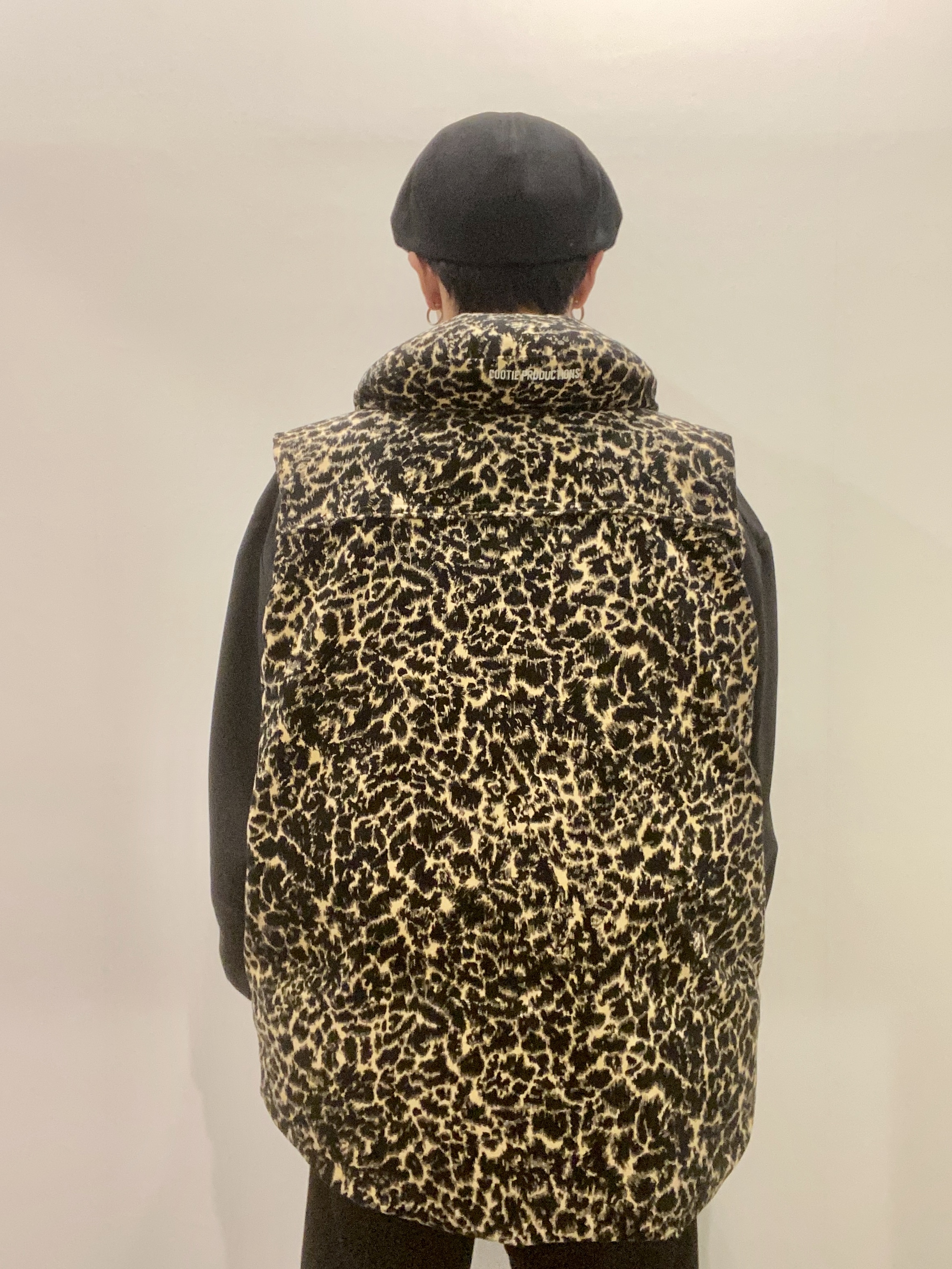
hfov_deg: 46.8
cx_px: 476
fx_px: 1100
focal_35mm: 30
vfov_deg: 60.0
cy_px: 634
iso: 320
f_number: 2.2
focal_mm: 2.71
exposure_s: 1/40
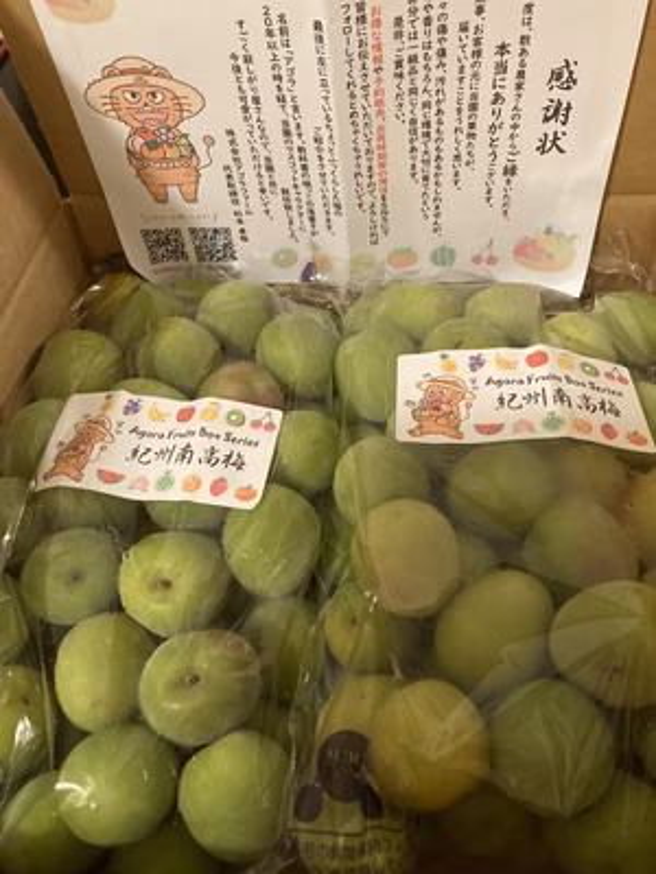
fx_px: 707
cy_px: 437
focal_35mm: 28
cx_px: 328
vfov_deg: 63.4
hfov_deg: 49.7
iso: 500
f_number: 1.8
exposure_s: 1/30
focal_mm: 3.99
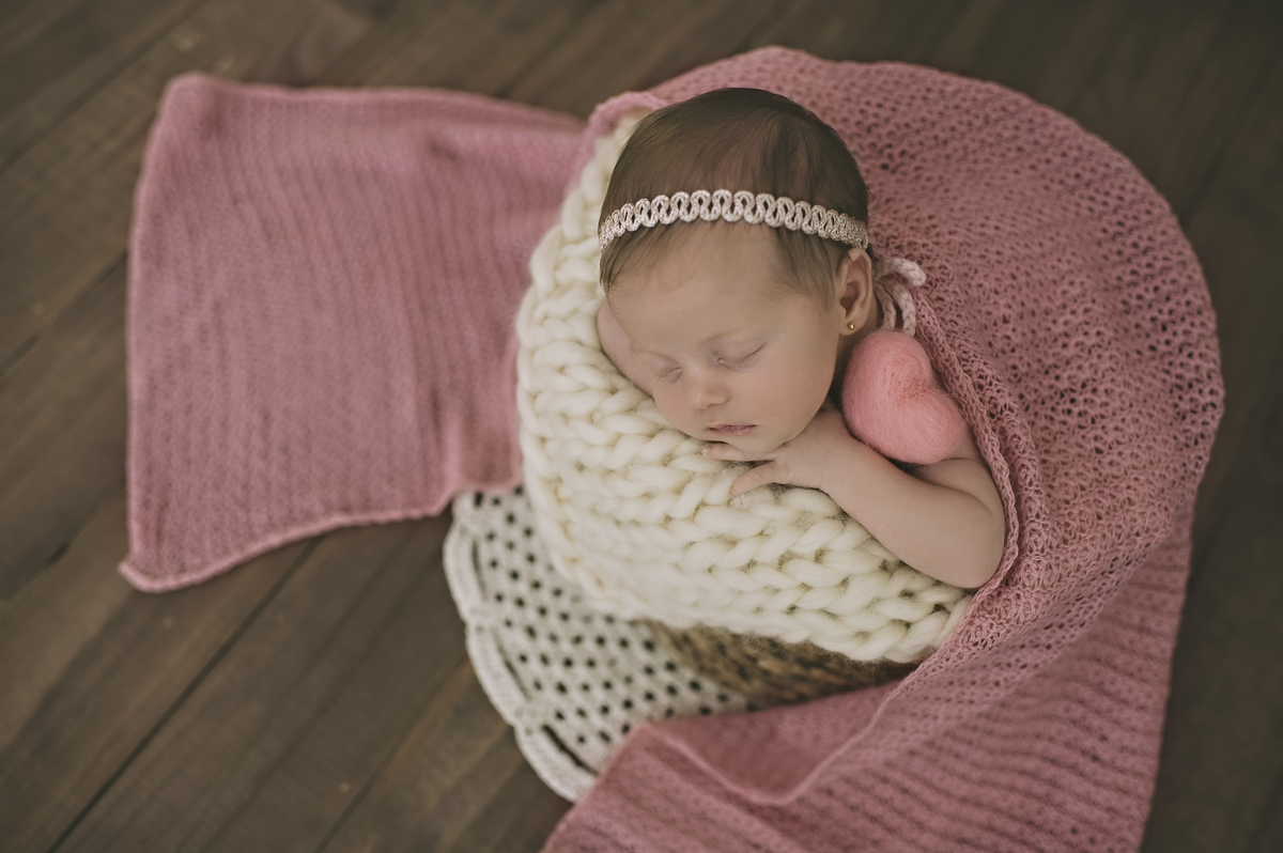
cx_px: 642
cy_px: 426
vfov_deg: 37.8
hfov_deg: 54.5
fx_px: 1246
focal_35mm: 35
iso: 200
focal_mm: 35
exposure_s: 1/200
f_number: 2.5
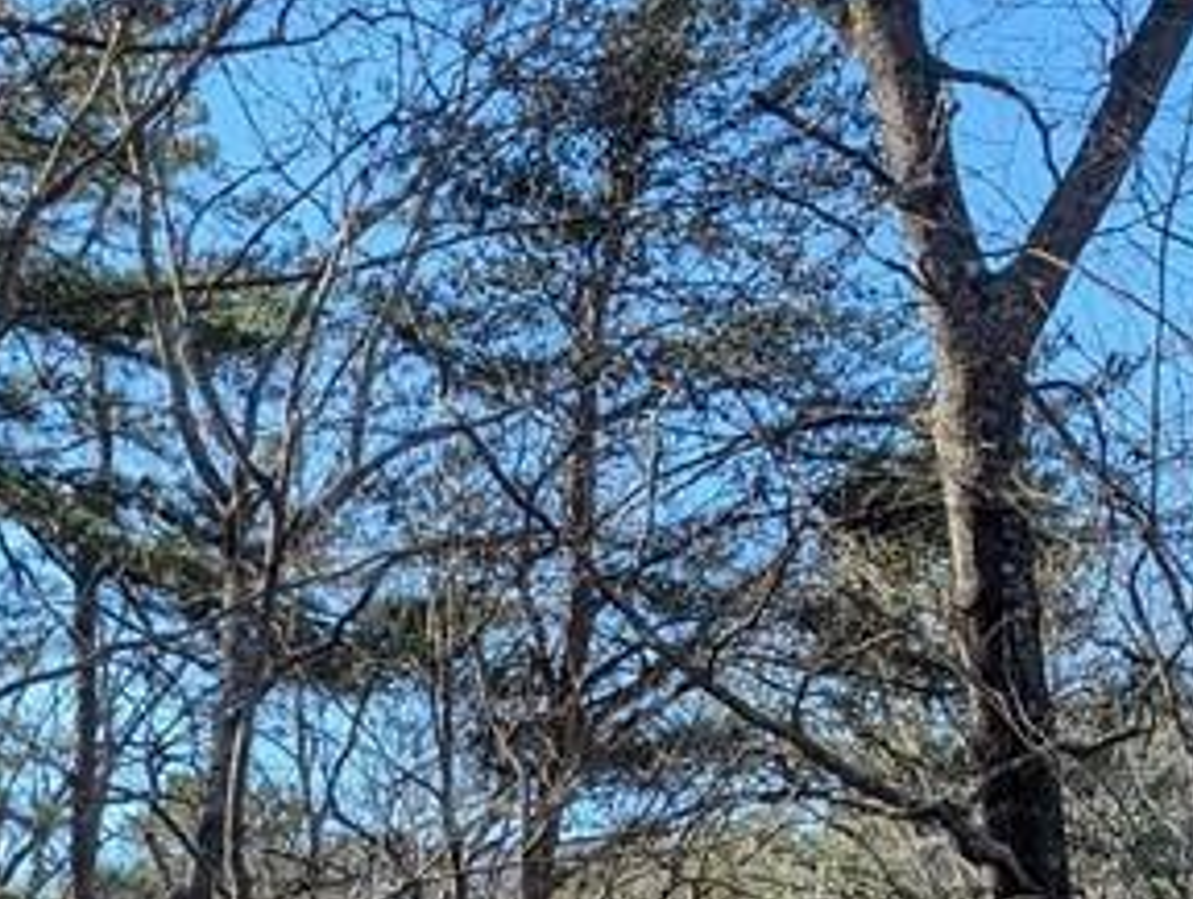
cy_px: 1384
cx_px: 1274
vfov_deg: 15.9
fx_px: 2934
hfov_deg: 21.9
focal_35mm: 85
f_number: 1.68
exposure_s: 1/459
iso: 19
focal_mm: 6.9
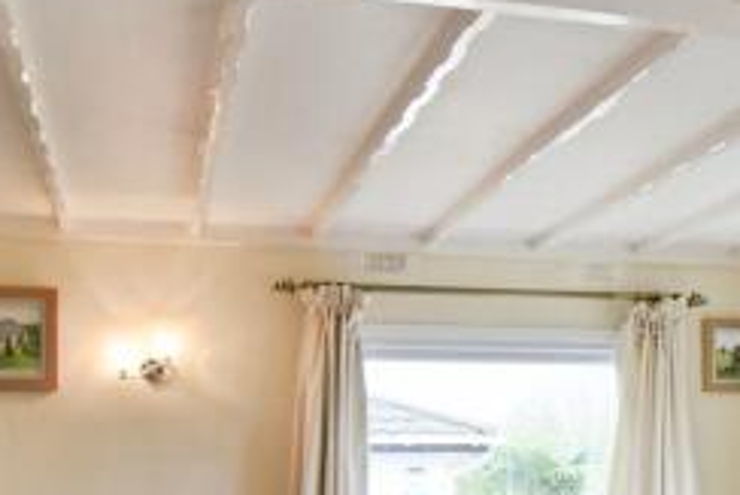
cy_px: 415
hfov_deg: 29.6
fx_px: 1296
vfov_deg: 21.3
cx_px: 749
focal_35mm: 63
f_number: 8
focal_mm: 10
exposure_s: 1/40
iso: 640
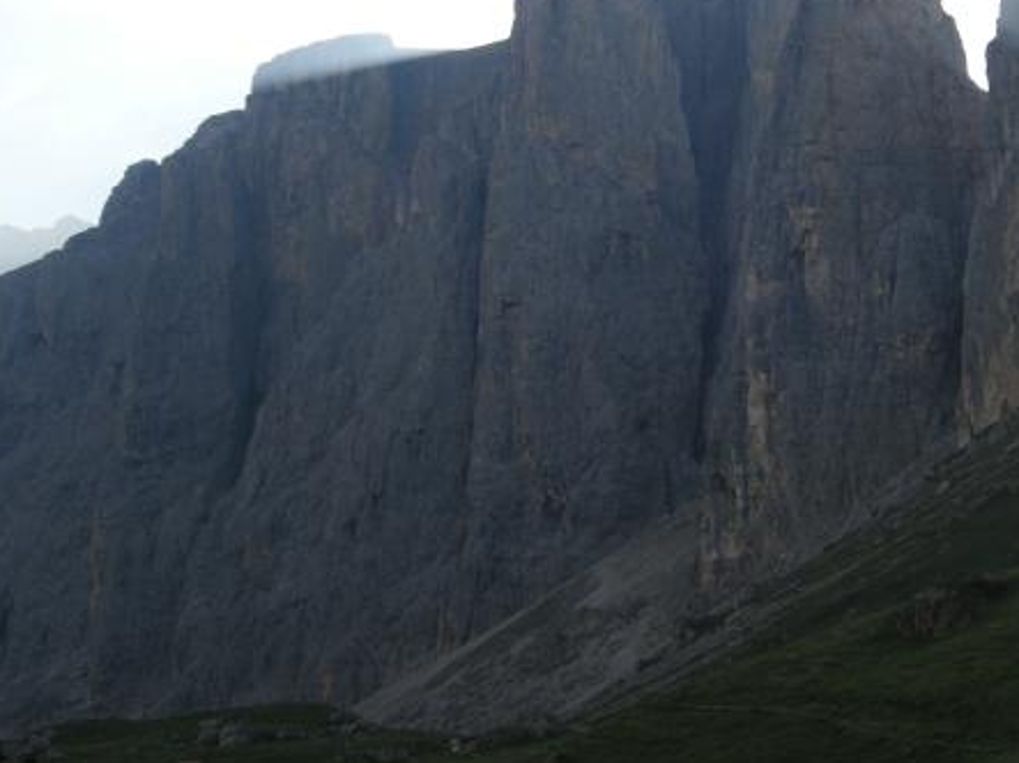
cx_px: 676
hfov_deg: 29.6
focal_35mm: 65
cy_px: 260
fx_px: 1913
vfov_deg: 22.5
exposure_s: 1/740
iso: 64
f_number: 3.1
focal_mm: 9.6
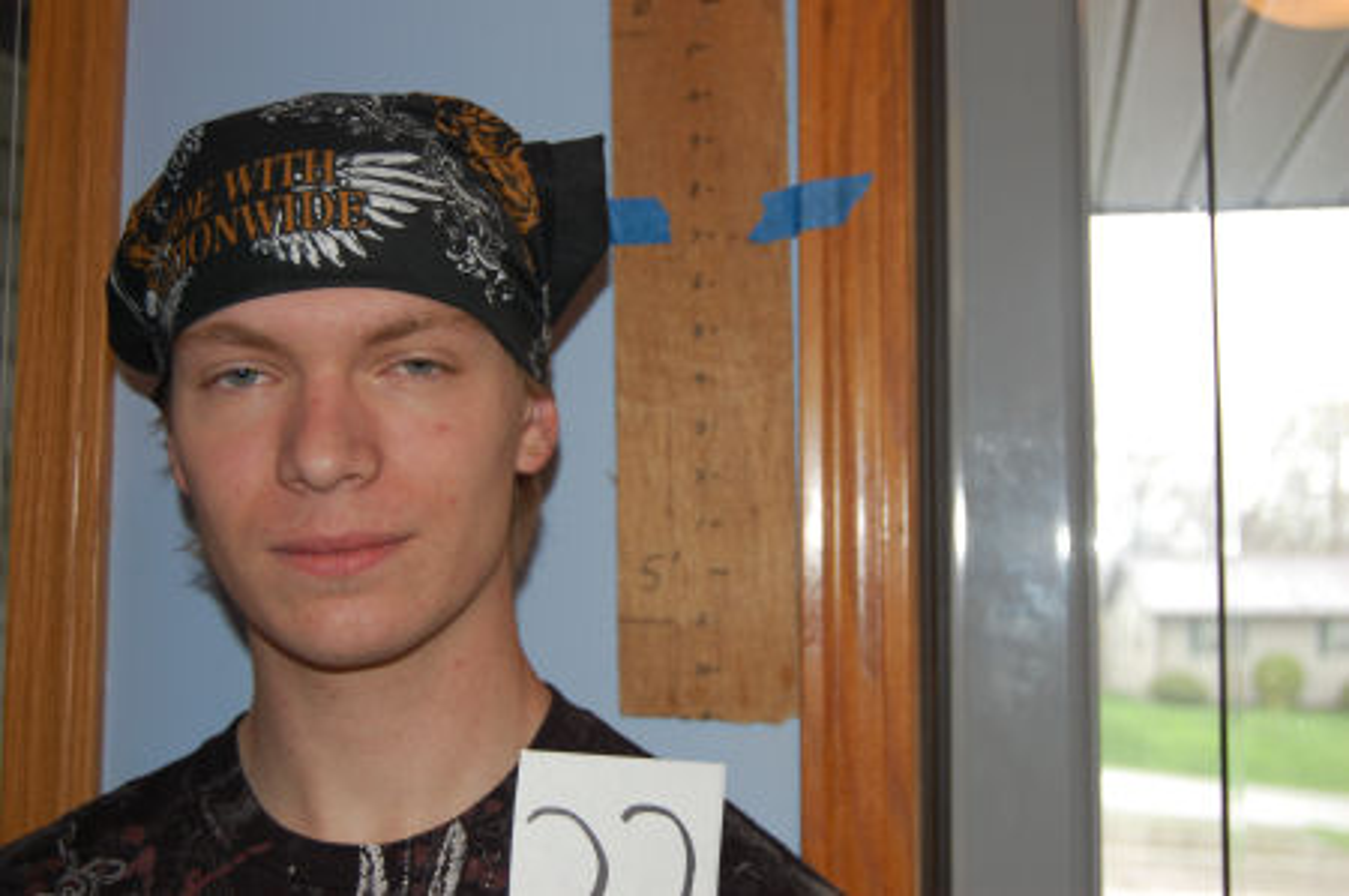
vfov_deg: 28.0
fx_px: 1797
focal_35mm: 48
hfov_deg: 41.2
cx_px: 674
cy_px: 448
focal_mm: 32
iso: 400
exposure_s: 1/60
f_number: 4.5
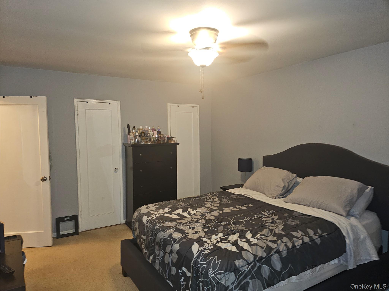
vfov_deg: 58.9
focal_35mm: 23
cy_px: 146
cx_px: 194
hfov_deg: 73.9
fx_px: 258
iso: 125
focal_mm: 6.3
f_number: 1.7
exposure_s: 1/13.4
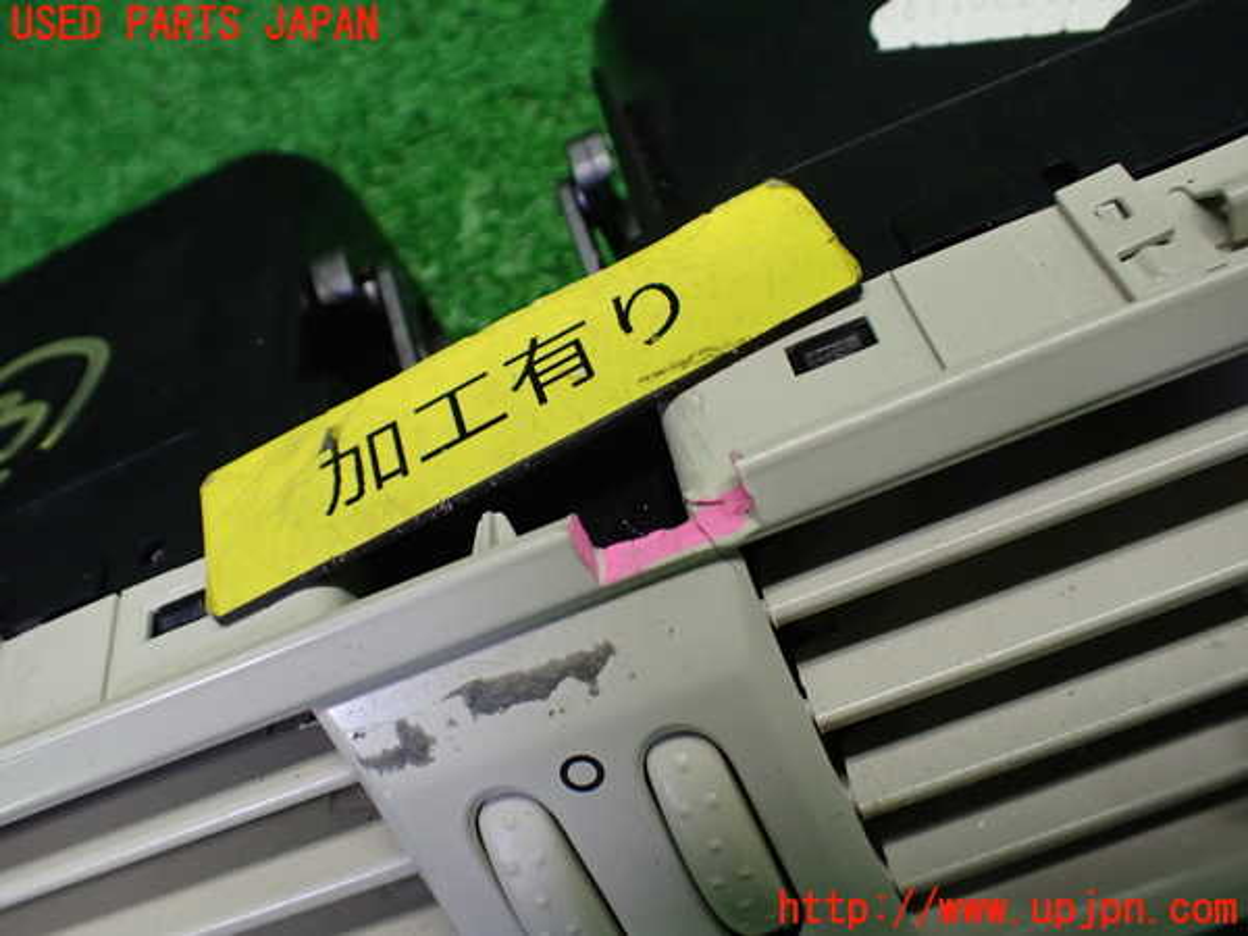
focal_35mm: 30
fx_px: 1082
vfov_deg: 46.8
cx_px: 624
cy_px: 468
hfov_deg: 60.0
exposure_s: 1/125
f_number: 2.3
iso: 400
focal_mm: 5.4
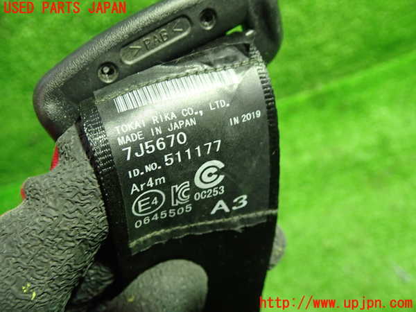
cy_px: 156
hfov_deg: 60.0
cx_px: 208
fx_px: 361
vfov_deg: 46.8
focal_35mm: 30
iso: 640
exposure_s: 1/30
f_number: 2.3
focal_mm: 5.4
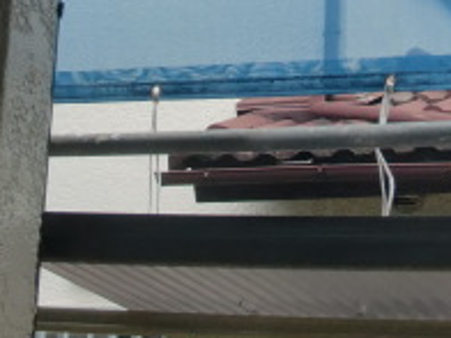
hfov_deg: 15.8
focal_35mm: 124
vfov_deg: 11.5
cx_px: 347
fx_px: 1616
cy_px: -166
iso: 64
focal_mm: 6.66
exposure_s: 1/200
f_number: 3.9
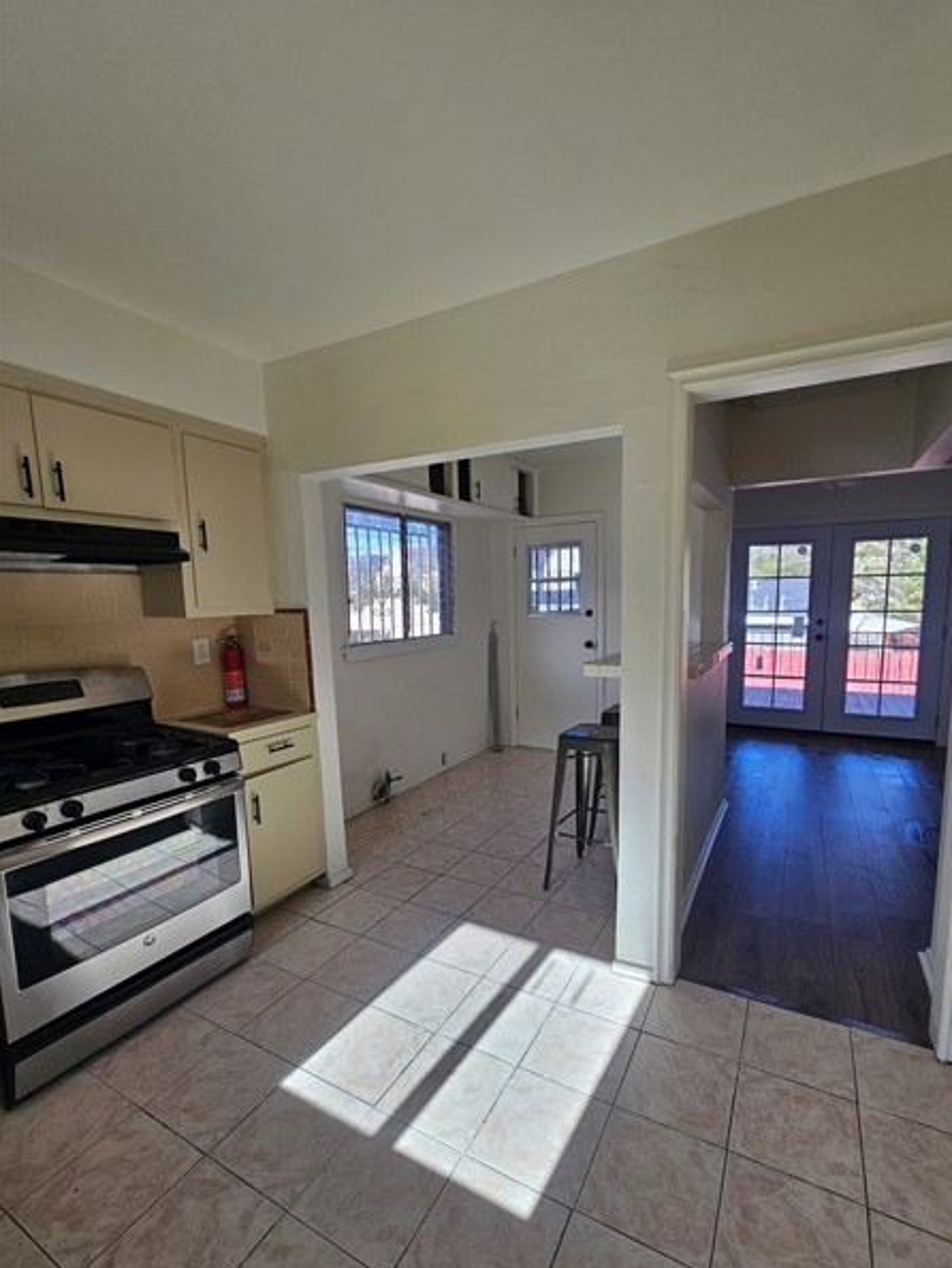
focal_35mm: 14
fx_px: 513
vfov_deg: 102.0
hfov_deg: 85.6
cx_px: 510
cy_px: 662
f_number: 2.2
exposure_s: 1/247
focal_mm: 2.2
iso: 50
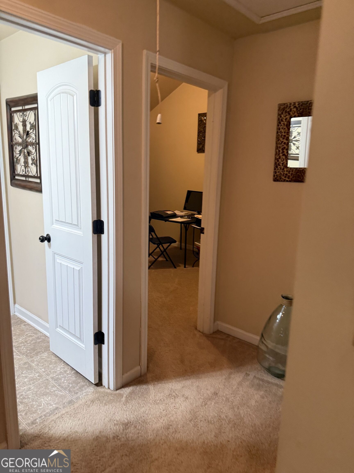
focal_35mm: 24
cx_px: 177
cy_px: 236
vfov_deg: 71.6
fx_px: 327
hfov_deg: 56.8
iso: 250
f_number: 1.78
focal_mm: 6.76
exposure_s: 1/60
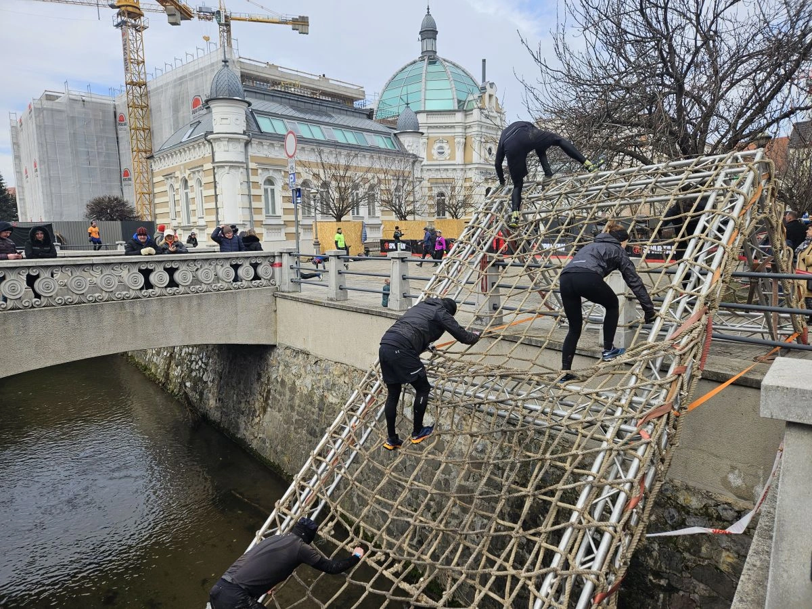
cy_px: 304
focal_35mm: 23
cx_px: 406
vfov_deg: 58.9
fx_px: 540
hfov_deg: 73.9
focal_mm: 5.4
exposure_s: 1/1064
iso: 25
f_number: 1.8
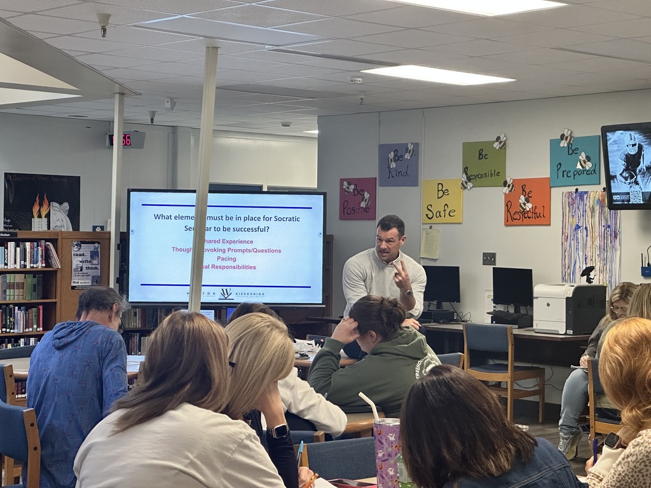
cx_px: 326
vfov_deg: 19.1
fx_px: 1448
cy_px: 244
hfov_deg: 25.3
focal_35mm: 77
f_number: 2.8
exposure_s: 1/60
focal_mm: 9
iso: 400
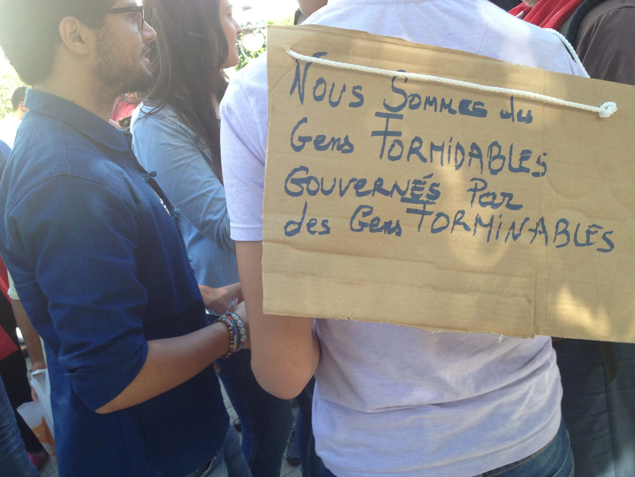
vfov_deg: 40.7
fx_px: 642
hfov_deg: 52.6
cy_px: 238
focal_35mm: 35
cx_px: 318
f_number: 2.4
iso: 50
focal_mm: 4.28
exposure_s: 1/132
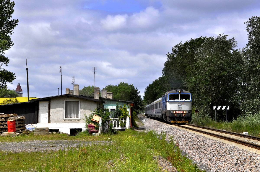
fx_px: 562
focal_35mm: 78
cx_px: 130
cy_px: 86
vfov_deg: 17.4
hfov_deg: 26.1
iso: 200
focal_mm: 52
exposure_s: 1/500
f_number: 11
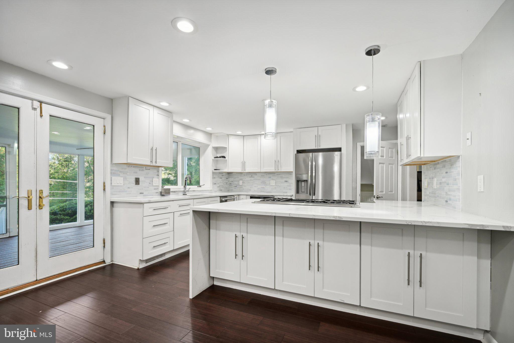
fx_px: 228
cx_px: 257
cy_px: 172
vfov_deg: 73.7
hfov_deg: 96.7
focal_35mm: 16
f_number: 8
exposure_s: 1/40
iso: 400
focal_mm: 16
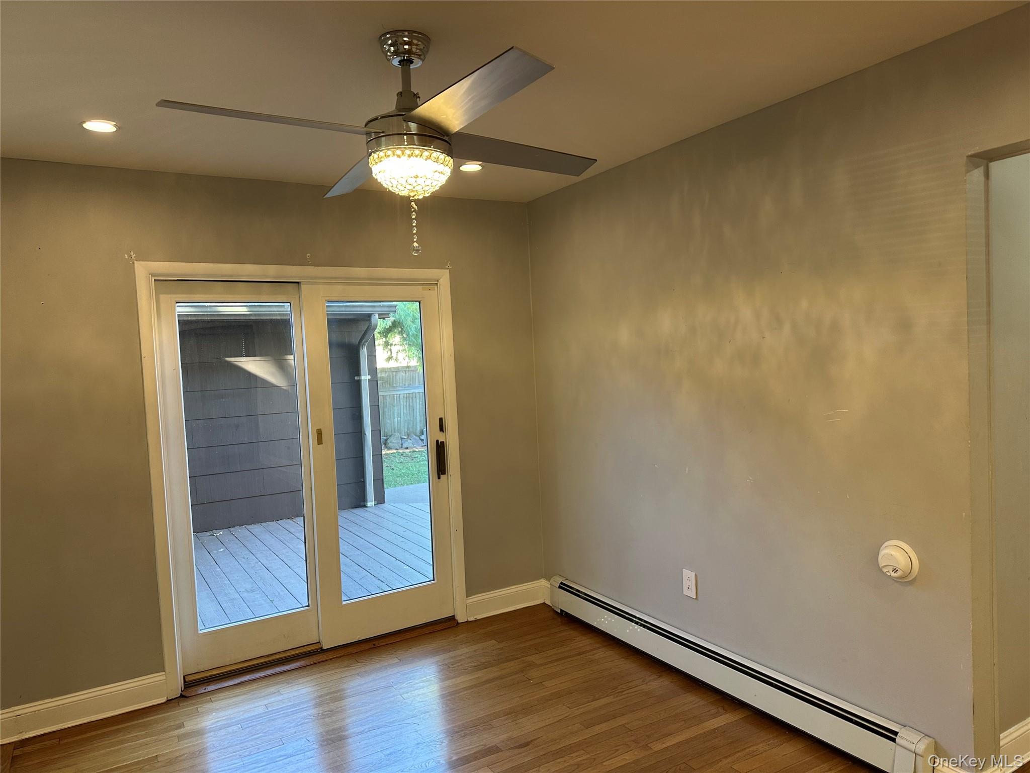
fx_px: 714
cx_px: 515
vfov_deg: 56.8
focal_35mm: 24
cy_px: 386
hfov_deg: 71.6
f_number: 1.78
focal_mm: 6.86
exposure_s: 1/60
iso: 125
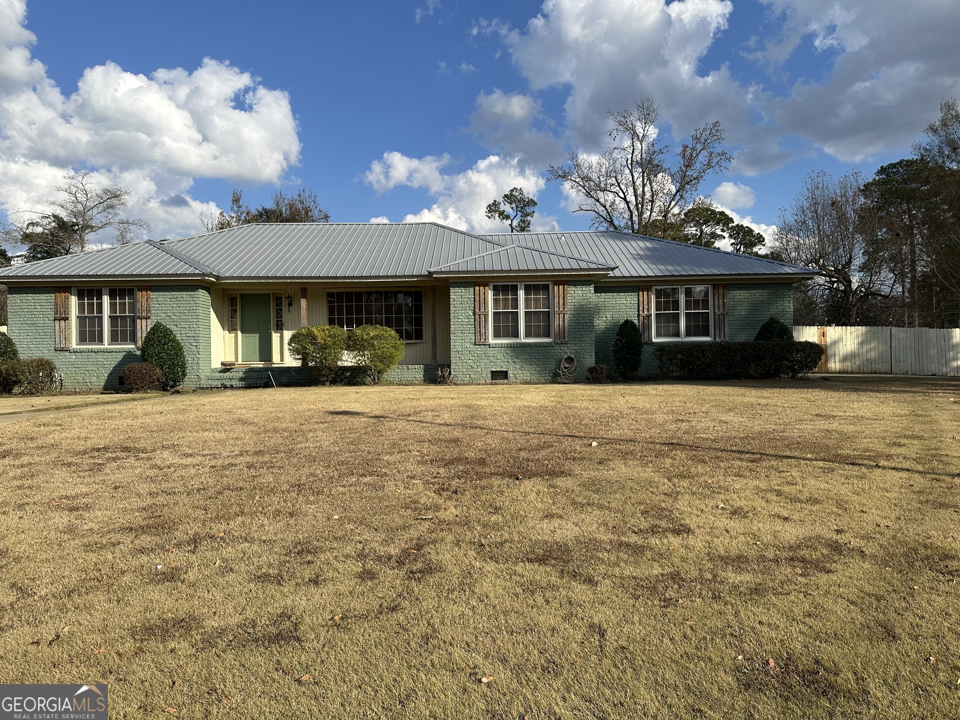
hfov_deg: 71.6
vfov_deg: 56.8
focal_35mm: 24
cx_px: 480
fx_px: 666
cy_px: 360
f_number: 1.78
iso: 80
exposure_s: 1/4762
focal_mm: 6.86
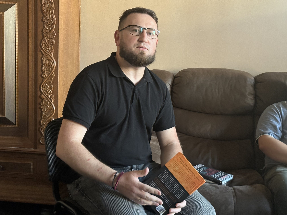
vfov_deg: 30.3
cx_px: 144
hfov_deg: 39.7
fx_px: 398
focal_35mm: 48
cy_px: 108
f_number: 1.78
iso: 250
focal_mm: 6.86
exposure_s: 1/43
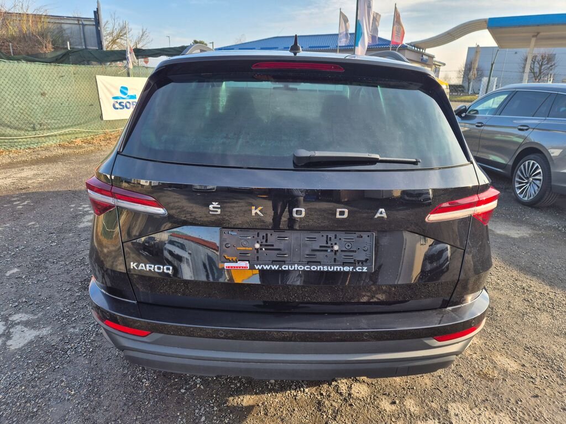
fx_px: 376
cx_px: 283
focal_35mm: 23
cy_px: 212
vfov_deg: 58.9
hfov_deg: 73.9
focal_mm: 5.4
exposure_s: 1/728
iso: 25
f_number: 1.8
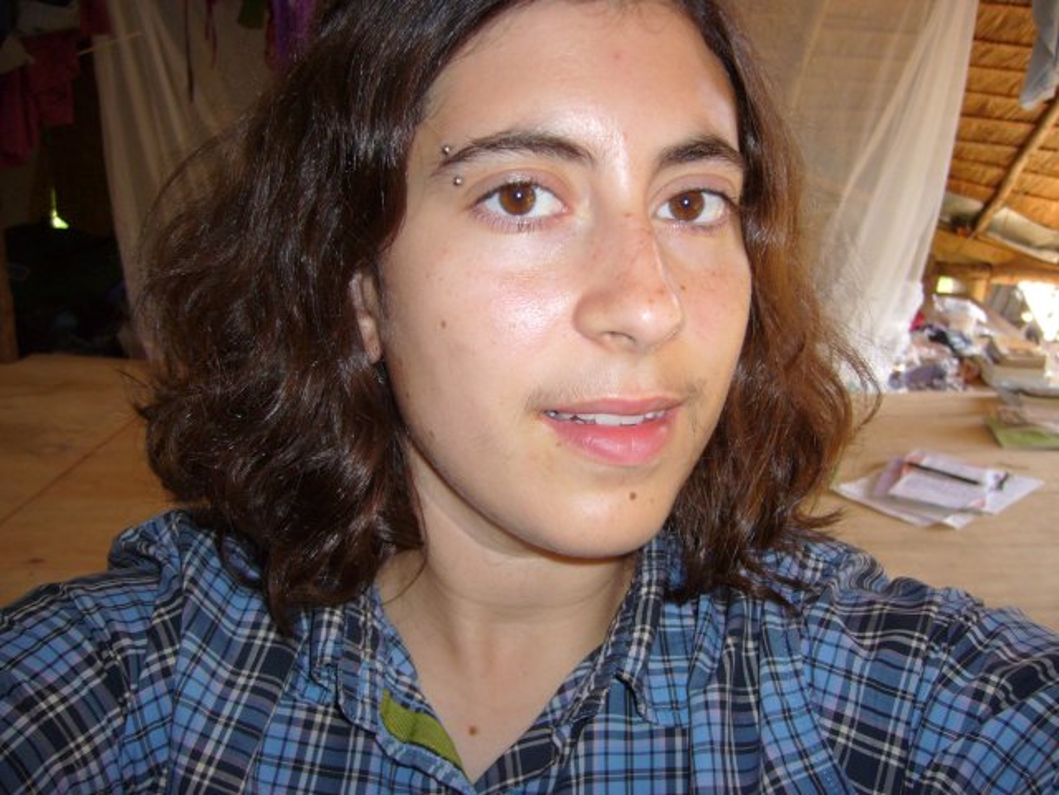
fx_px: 1071
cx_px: 530
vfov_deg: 40.7
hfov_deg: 52.6
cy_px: 398
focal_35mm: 35
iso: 100
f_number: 2.8
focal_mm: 5.8
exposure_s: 1/30
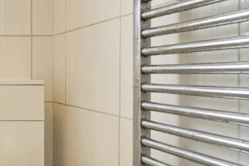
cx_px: -94
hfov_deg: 29.3
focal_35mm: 51
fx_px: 353
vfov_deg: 26.5
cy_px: 72
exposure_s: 1/250
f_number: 4.5
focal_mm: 16
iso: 2500
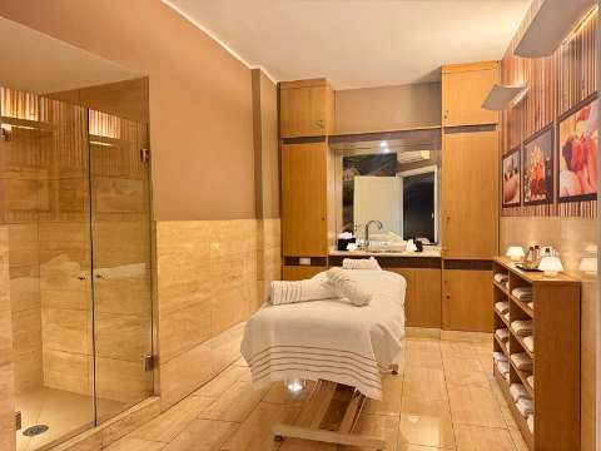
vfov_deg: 56.8
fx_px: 417
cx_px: 300
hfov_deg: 71.6
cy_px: 226
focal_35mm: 24
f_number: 1.78
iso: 400
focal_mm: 6.76
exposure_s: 1/50
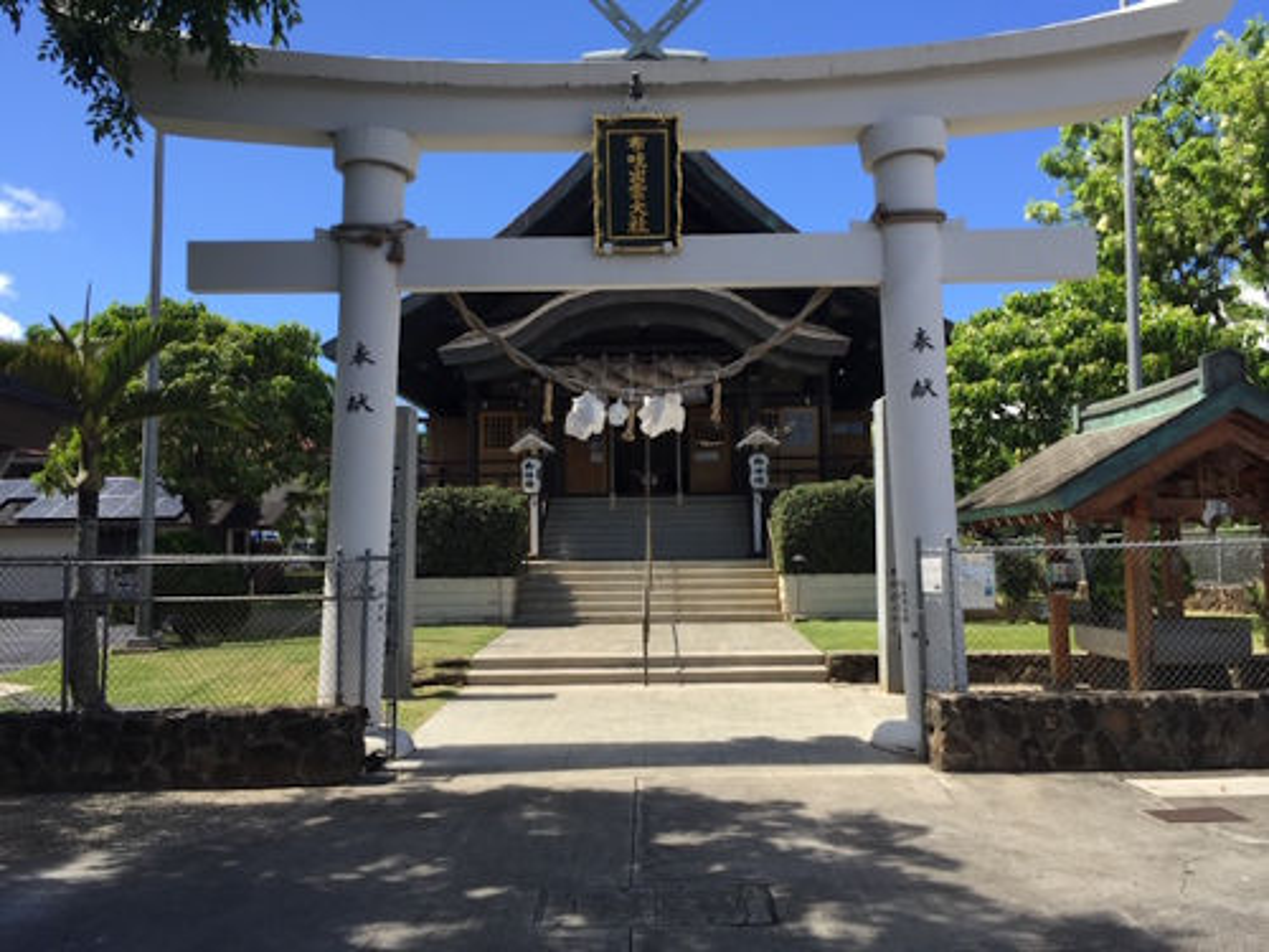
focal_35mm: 29
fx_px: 1063
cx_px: 634
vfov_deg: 48.2
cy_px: 476
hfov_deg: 61.7
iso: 32
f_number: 2.2
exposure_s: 1/1014
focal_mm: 4.15
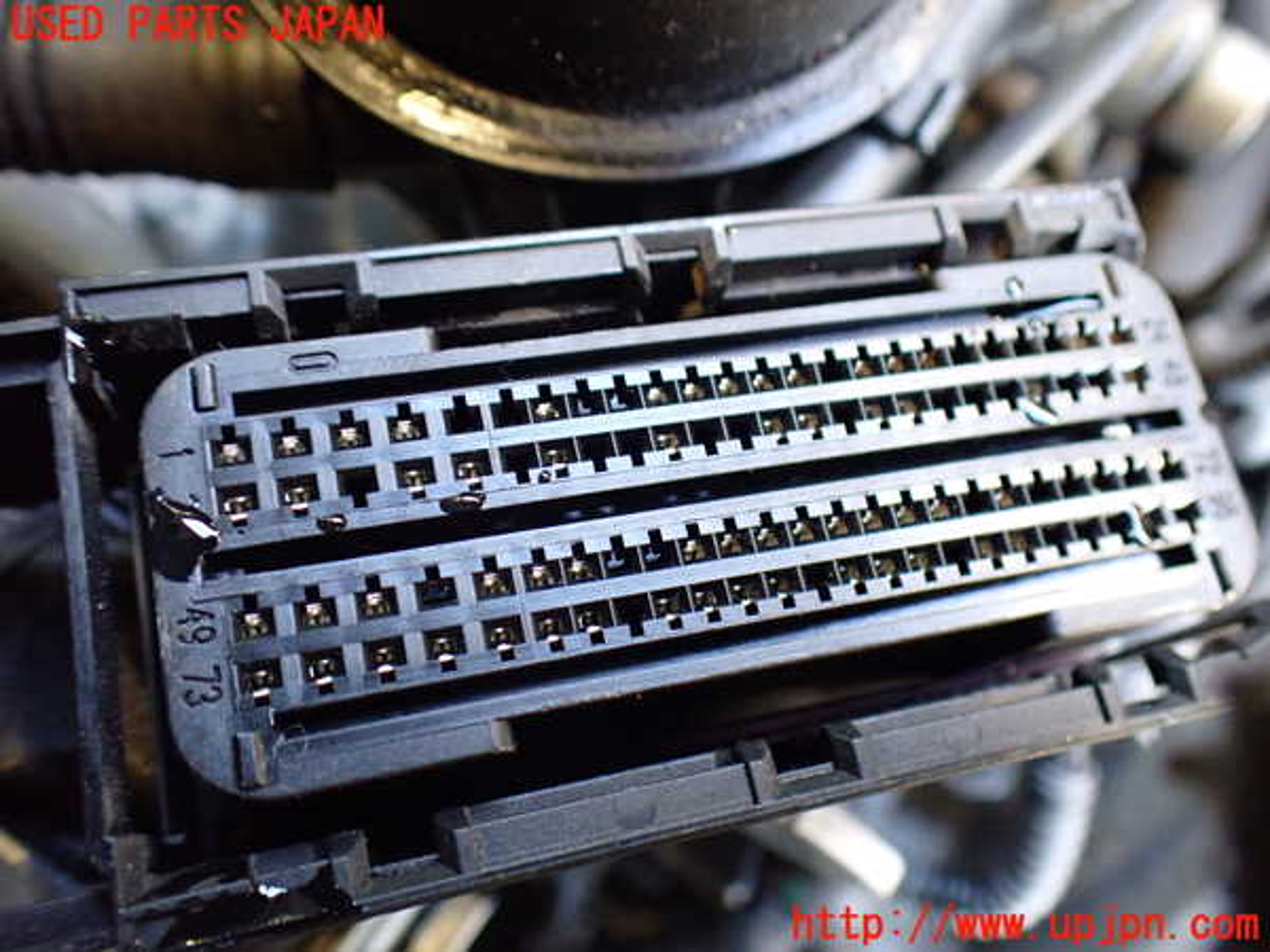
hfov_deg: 60.0
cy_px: 476
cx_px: 635
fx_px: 1101
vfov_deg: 46.8
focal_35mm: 30
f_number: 2.3
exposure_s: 1/60
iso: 800
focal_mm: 5.4
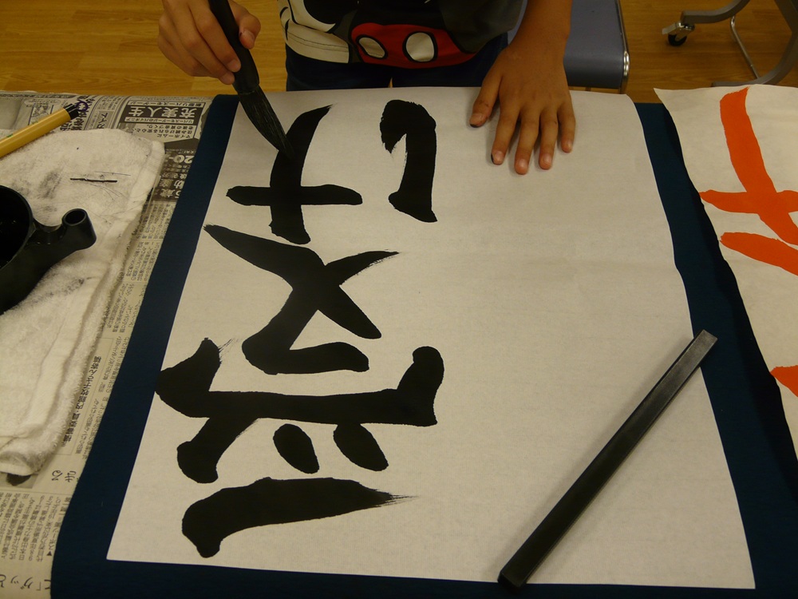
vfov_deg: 42.9
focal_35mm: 33
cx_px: 399
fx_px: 761
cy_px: 300
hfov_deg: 55.4
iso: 100
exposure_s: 1/80
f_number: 2.8
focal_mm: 5.4
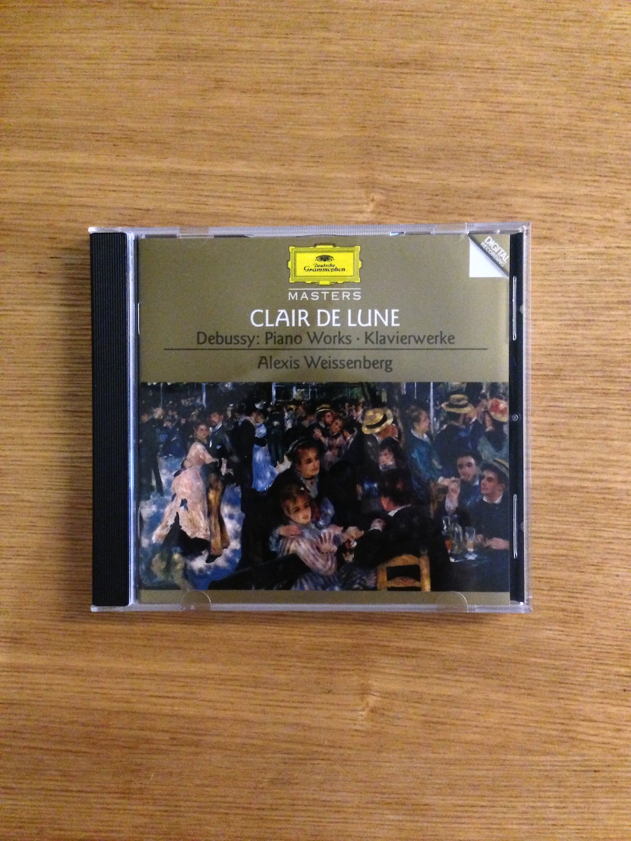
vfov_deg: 55.4
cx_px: 316
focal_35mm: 33
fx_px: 802
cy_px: 420
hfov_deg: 42.9
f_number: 2.4
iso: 800
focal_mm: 4.13
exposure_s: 1/15
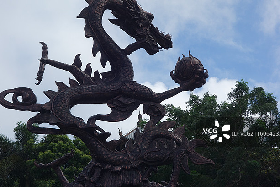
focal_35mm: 94
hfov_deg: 21.7
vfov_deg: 14.5
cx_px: 115
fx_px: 731
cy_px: 75
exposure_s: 1/800
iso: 125
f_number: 6.3
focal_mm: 26.57
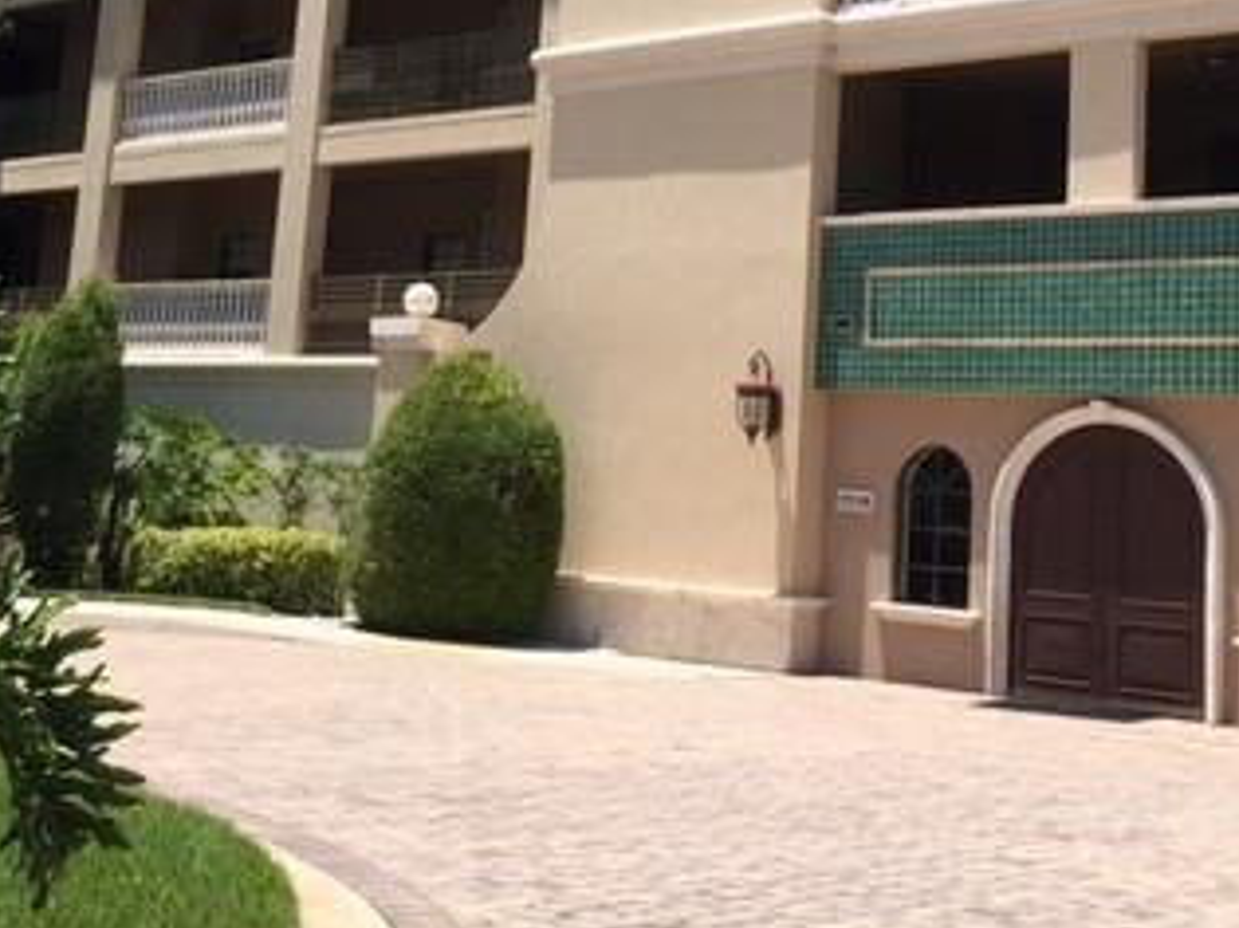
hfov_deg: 32.7
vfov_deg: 24.1
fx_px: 2111
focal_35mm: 59
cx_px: 523
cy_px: 90
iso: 25
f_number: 2.2
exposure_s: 1/1399
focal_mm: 4.15
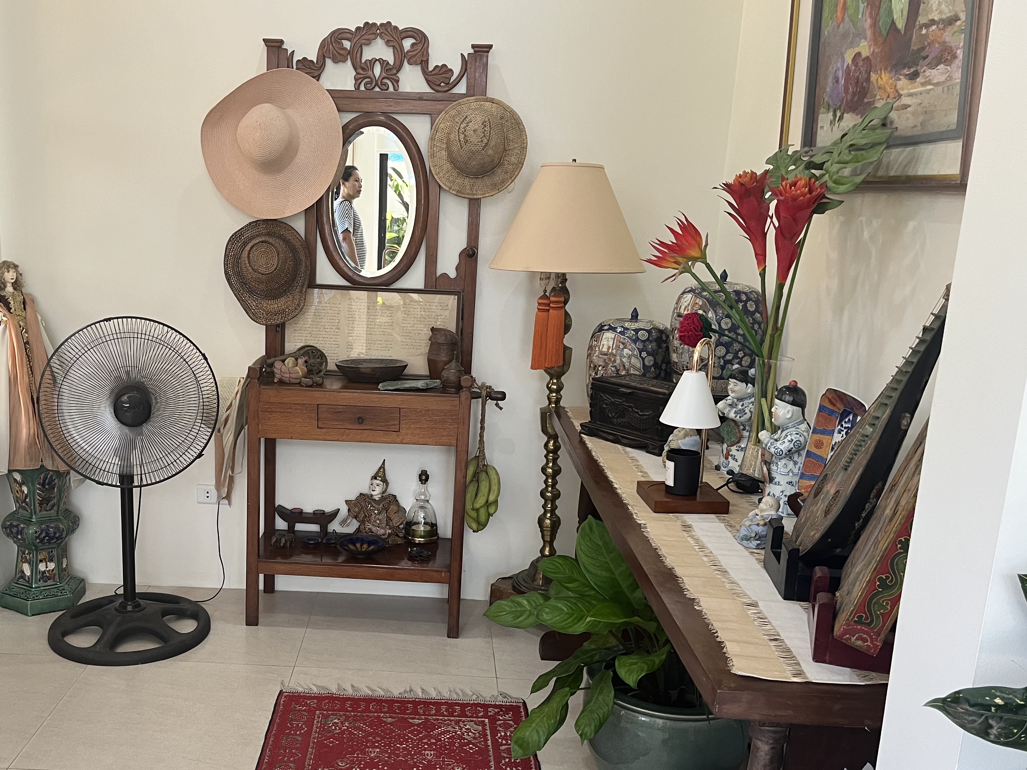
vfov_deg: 42.8
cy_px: 447
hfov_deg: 54.9
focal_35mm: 33
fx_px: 979
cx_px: 407
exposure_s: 1/73
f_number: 1.6
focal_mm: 5.1
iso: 125
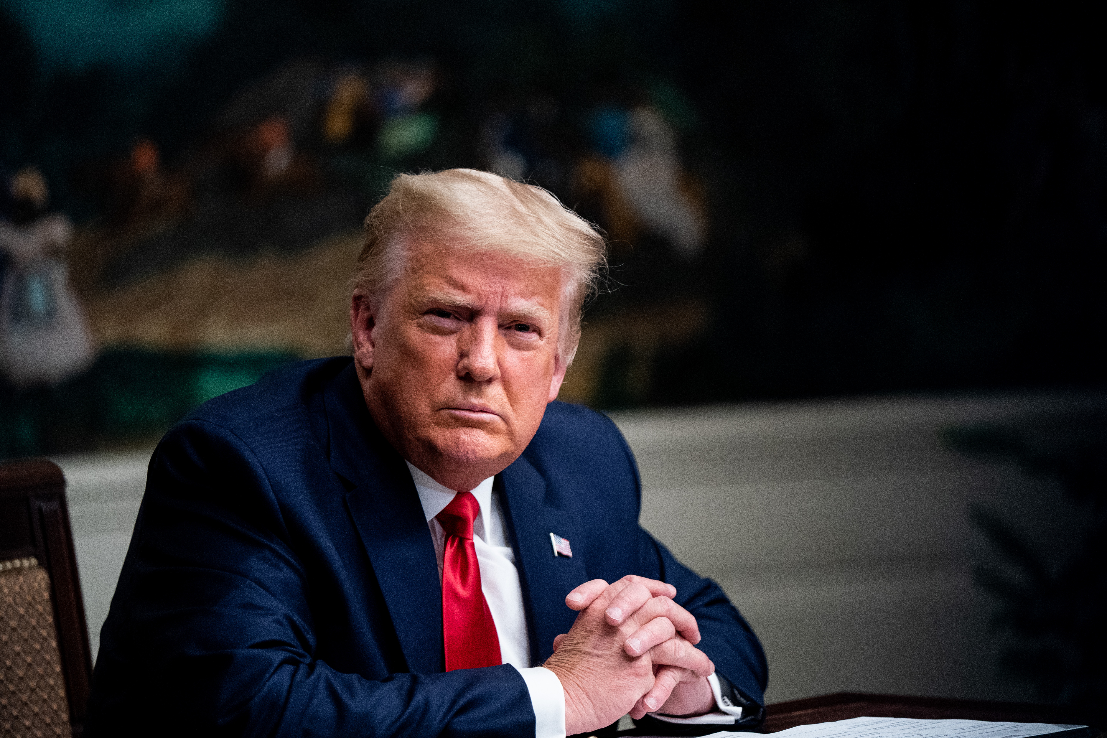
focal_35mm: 201
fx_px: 6180
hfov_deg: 10.2
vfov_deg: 6.8
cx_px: 555
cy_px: 369
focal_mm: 200
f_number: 2.8
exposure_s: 1/250
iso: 4000
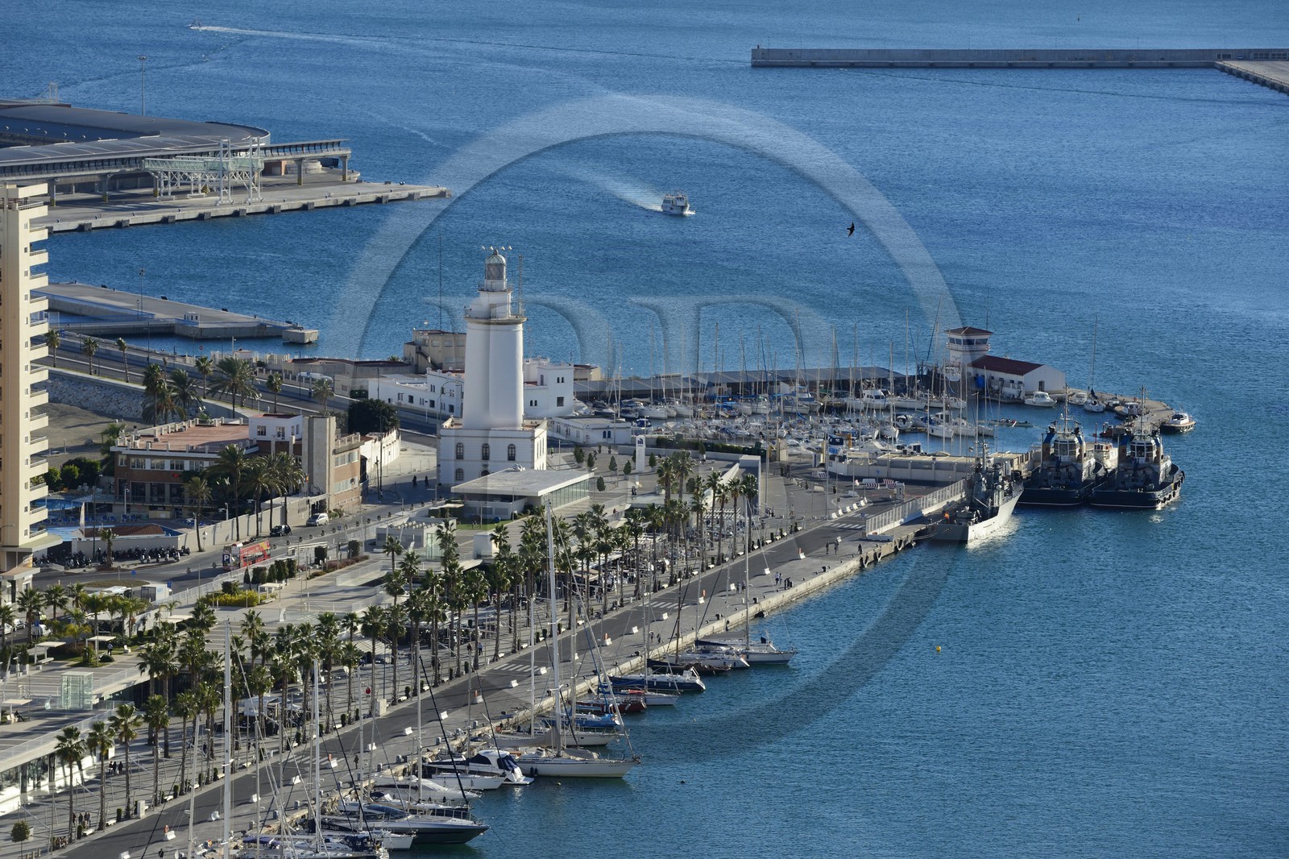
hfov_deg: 11.7
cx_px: 644
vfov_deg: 7.8
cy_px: 430
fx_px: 6264
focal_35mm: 175
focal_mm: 175
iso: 200
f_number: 9
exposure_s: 1/320
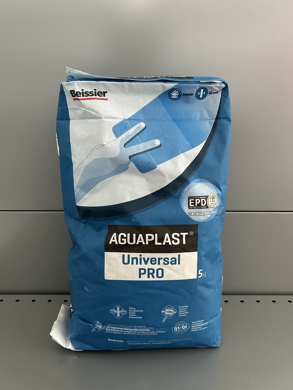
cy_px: 195
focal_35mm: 26
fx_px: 293
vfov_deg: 67.3
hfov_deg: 53.1
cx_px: 146
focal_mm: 5.7
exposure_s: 1/53
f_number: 1.5
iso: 500
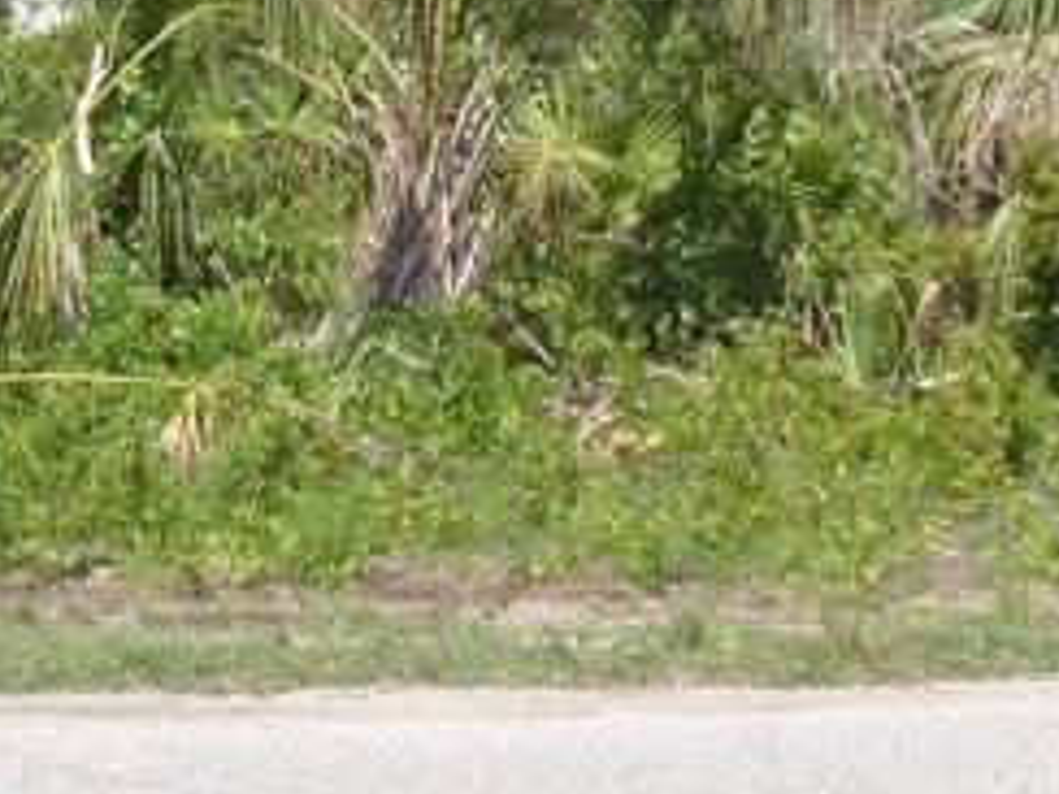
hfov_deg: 13.4
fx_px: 4497
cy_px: -278
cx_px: 299
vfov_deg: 9.9
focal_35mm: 147
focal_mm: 7.8
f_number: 2.8
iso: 80
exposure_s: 1/2000
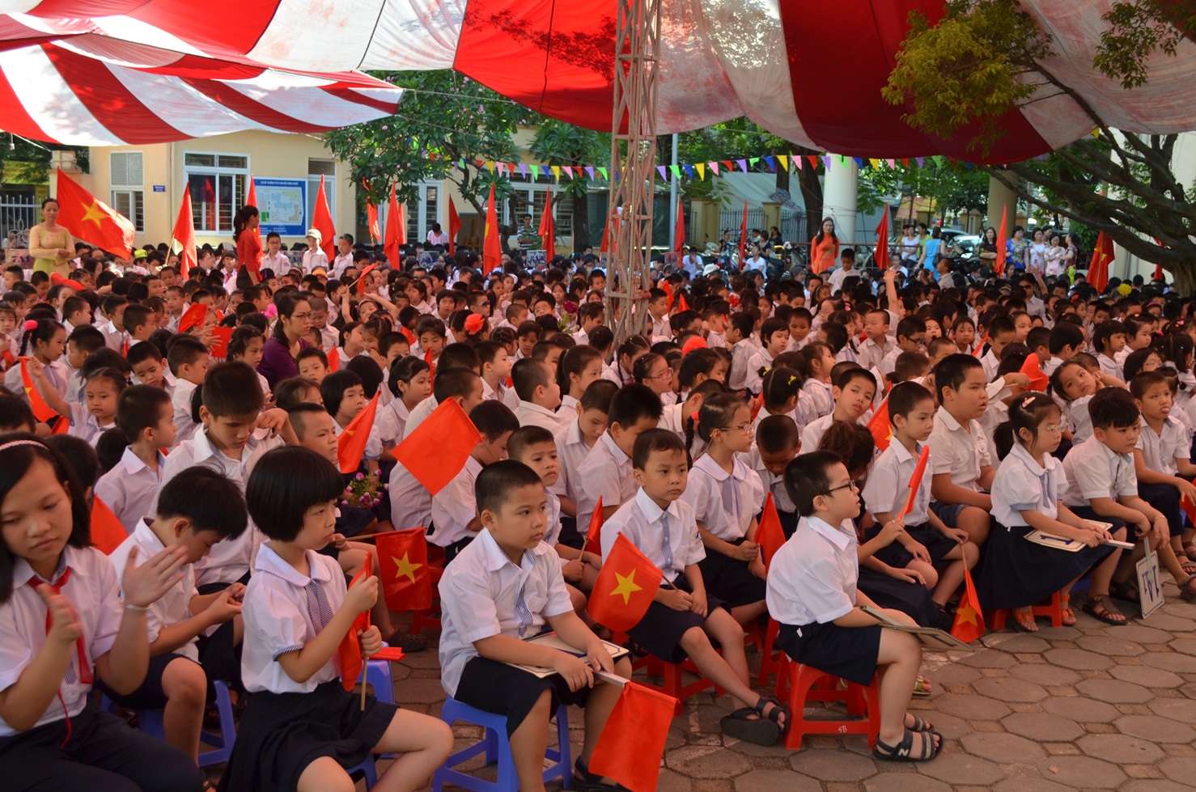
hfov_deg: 46.5
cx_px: 598
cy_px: 396
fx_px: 1392
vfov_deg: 31.8
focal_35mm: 42
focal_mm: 28
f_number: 6.3
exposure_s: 1/160
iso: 200
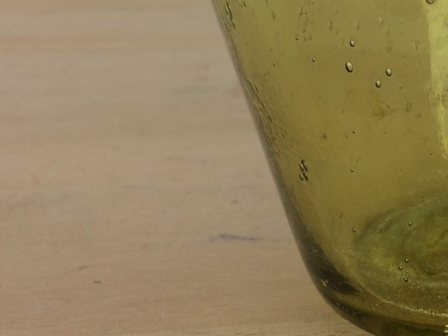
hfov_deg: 24.8
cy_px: -61
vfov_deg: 18.7
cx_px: 447
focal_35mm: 75
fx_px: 971
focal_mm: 4.15
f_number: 2.2
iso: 40
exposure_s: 1/50
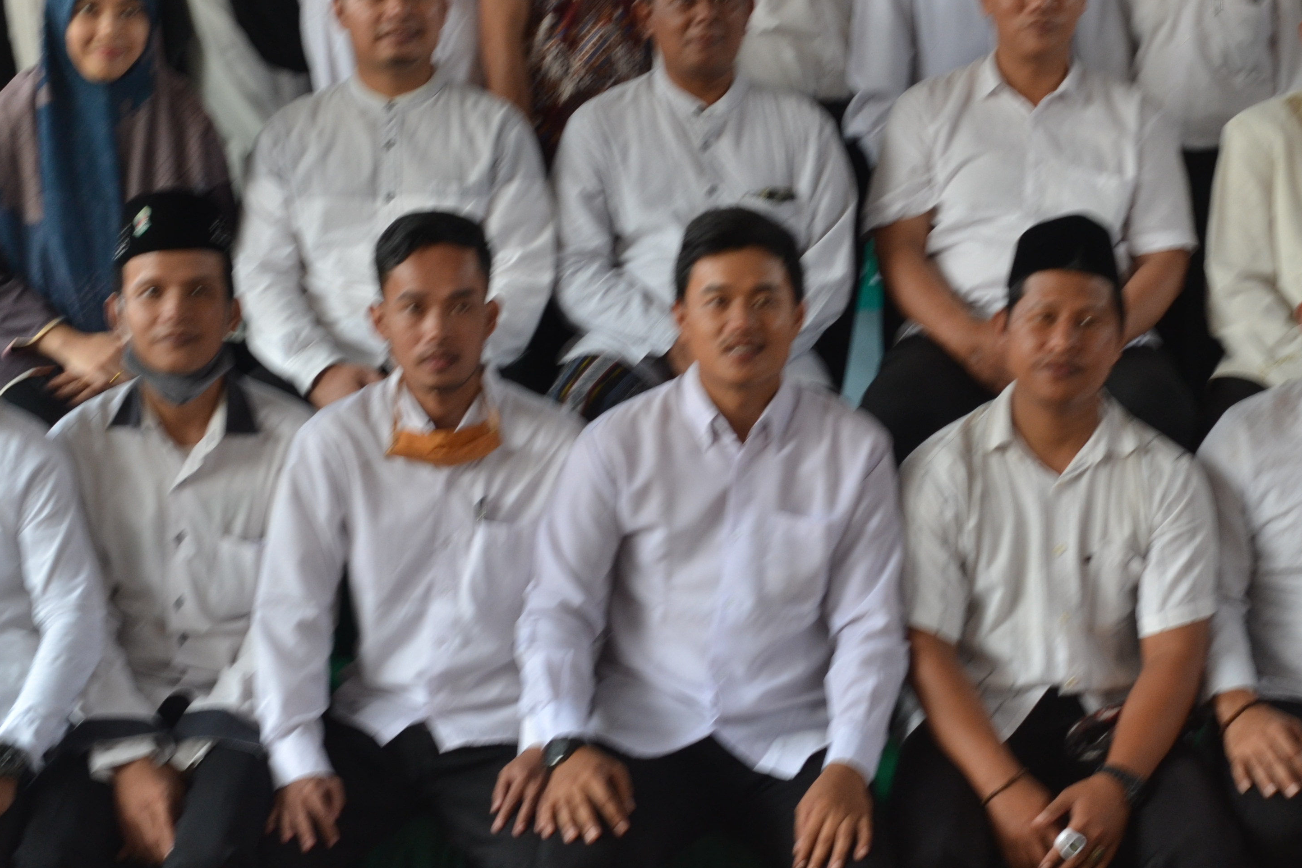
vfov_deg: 16.2
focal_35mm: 84
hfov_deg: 24.1
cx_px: 919
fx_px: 3031
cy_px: 237
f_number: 5.6
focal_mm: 35
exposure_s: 1/50
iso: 400
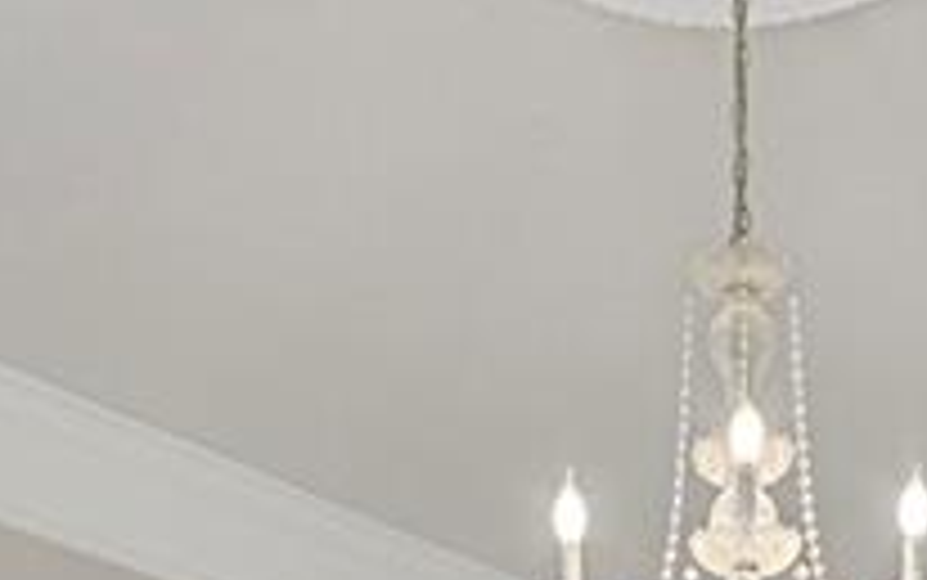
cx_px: 639
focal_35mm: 86
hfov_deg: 23.9
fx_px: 2174
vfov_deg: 11.9
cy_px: 1457
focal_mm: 17
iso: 250
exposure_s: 1.6
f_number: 8
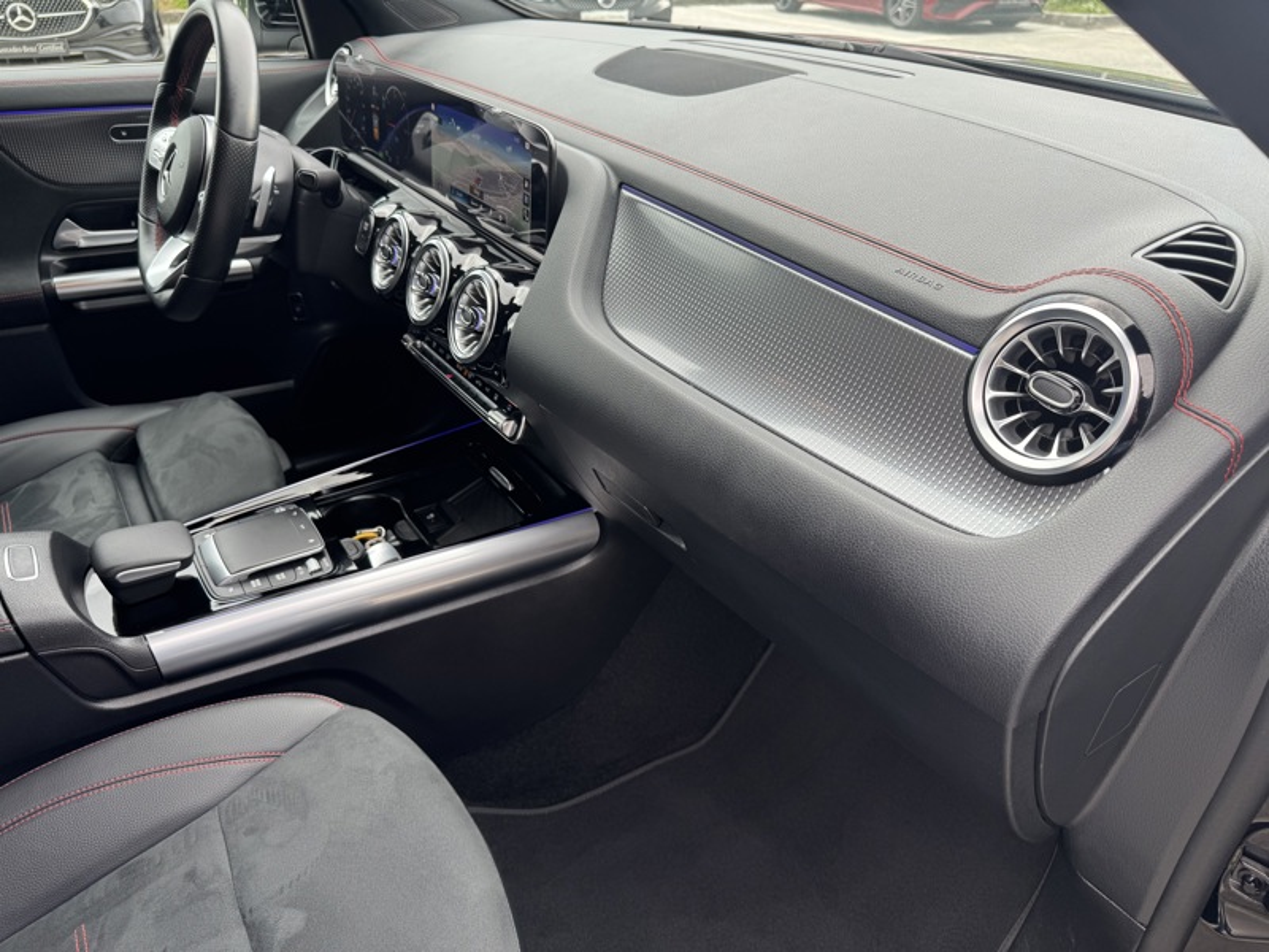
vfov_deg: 56.8
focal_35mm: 24
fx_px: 880
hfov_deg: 71.6
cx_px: 634
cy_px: 476
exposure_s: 1/121
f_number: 1.78
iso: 50
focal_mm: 6.76
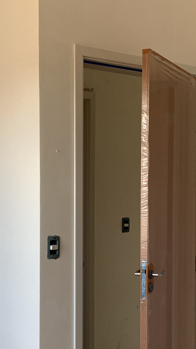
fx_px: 573
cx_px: 109
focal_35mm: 62
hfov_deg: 19.4
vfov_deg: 33.7
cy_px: 220
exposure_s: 1/121
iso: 50
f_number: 1.8
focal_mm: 4.25
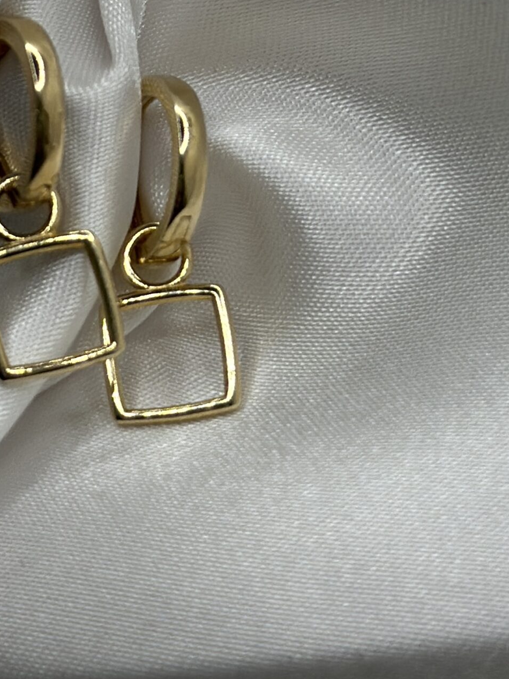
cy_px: 227
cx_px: 93
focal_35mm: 97
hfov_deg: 15.1
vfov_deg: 20.2
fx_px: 1902
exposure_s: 1/2114
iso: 100
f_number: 1.78
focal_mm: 6.86
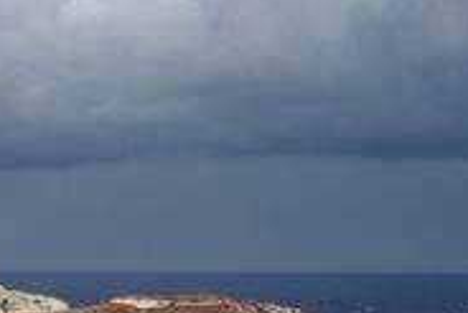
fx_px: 4306
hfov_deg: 6.2
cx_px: 20
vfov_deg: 4.2
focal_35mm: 331
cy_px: 188
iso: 400
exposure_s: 1/200
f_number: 8
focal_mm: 145
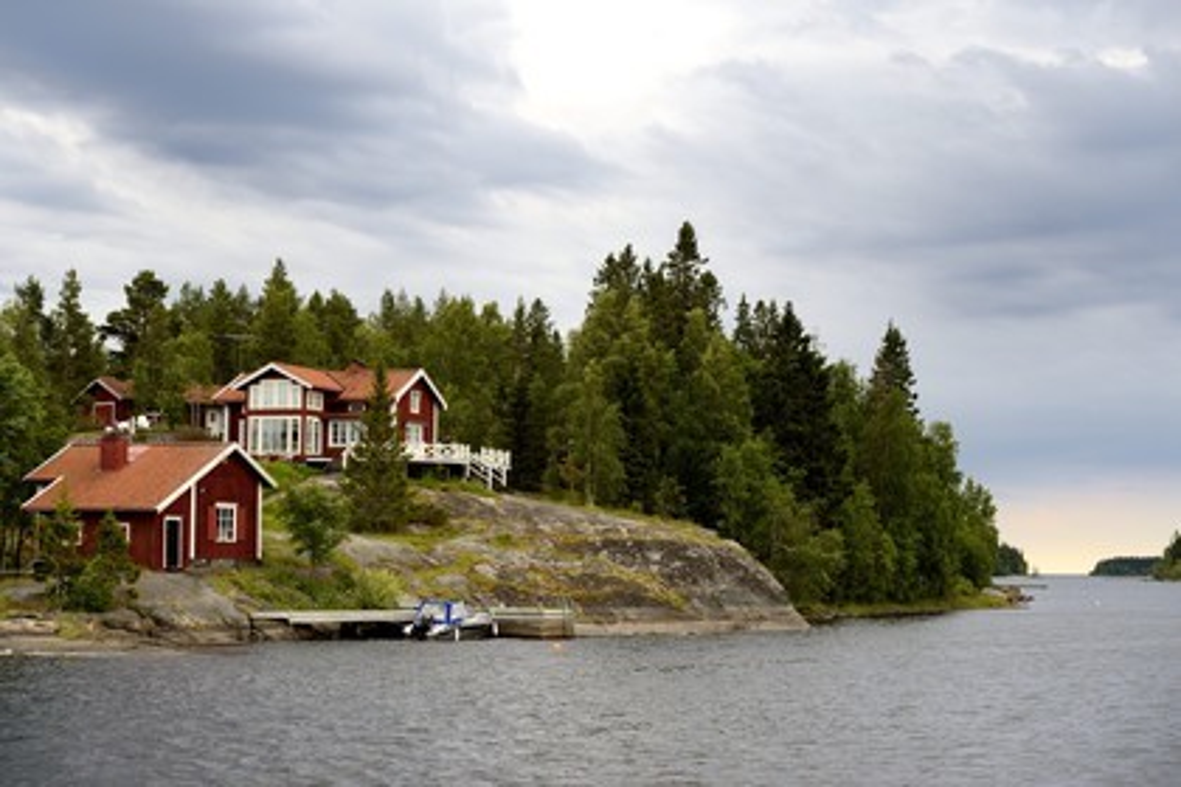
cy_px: 394
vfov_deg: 19.5
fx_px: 2296
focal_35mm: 70
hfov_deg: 28.8
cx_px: 590
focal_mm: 70
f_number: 5.6
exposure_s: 1/200
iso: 400
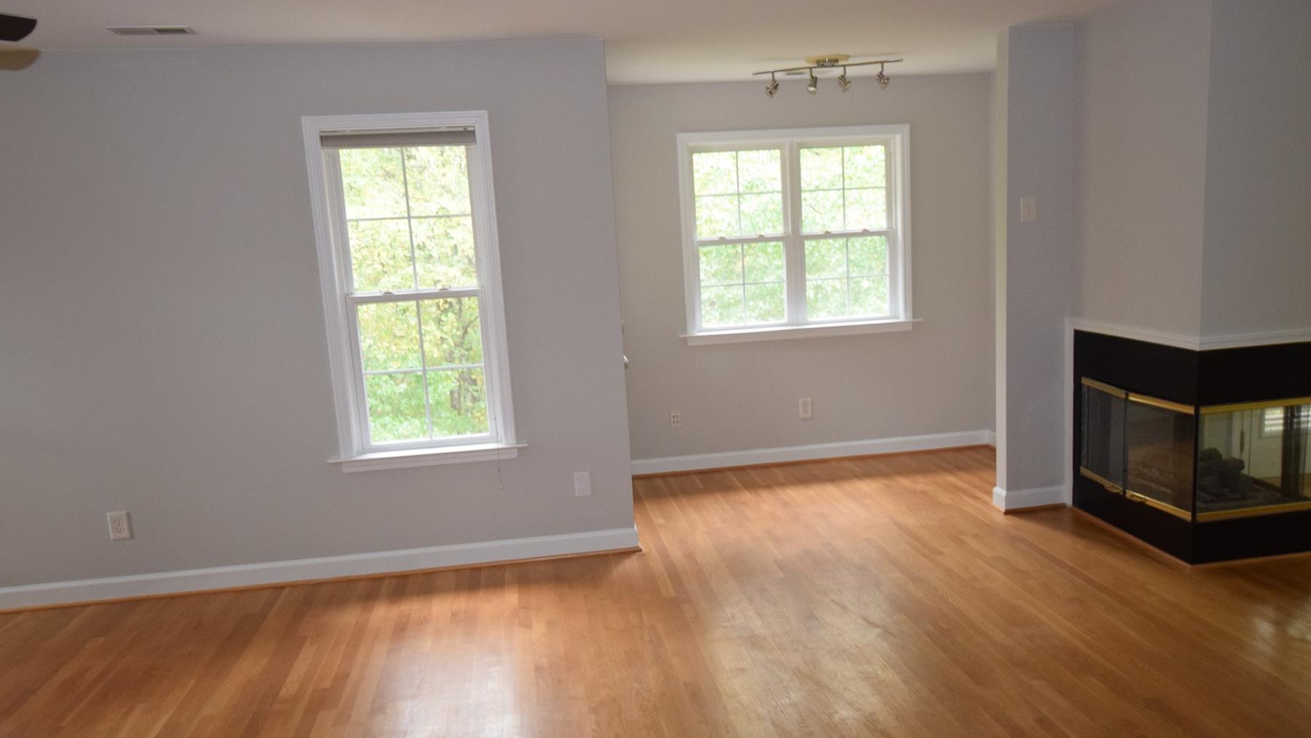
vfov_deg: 38.1
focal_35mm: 31
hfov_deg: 63.2
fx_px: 1064
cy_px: 427
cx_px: 690
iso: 1400
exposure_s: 1/60
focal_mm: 17
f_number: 4.2
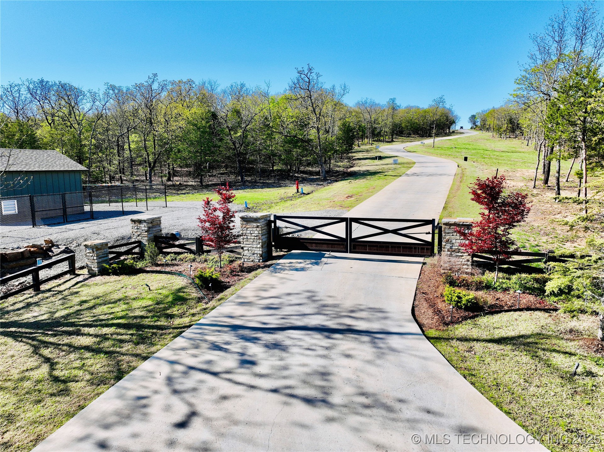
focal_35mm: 24
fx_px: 419
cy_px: 226
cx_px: 302
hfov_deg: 71.6
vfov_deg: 56.8
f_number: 2.8
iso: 100
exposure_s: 1/1250
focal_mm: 12.29
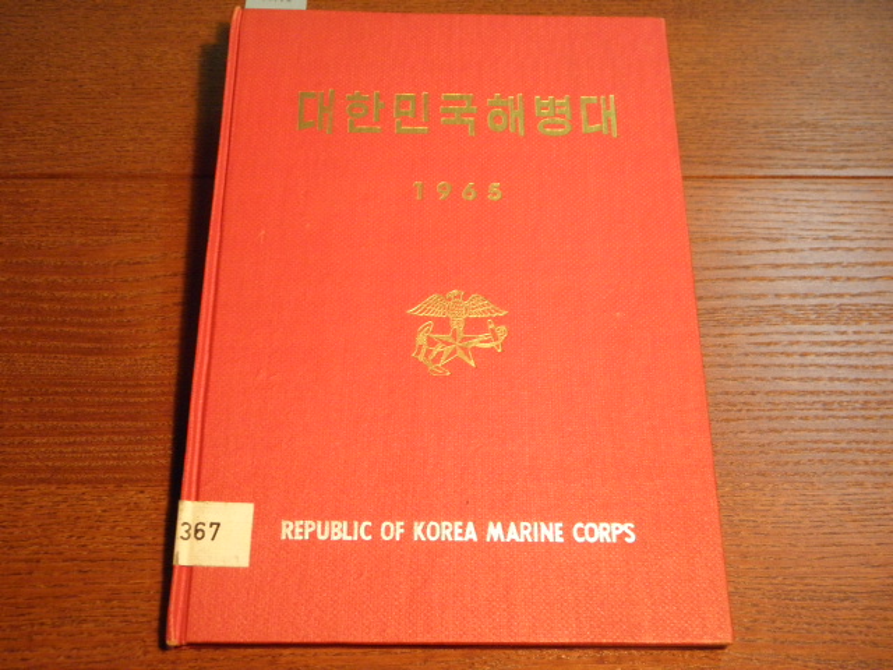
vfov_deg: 35.1
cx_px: 446
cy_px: 335
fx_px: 1058
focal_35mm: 41
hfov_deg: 45.8
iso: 320
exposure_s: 1/8
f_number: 3.8
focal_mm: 7.5
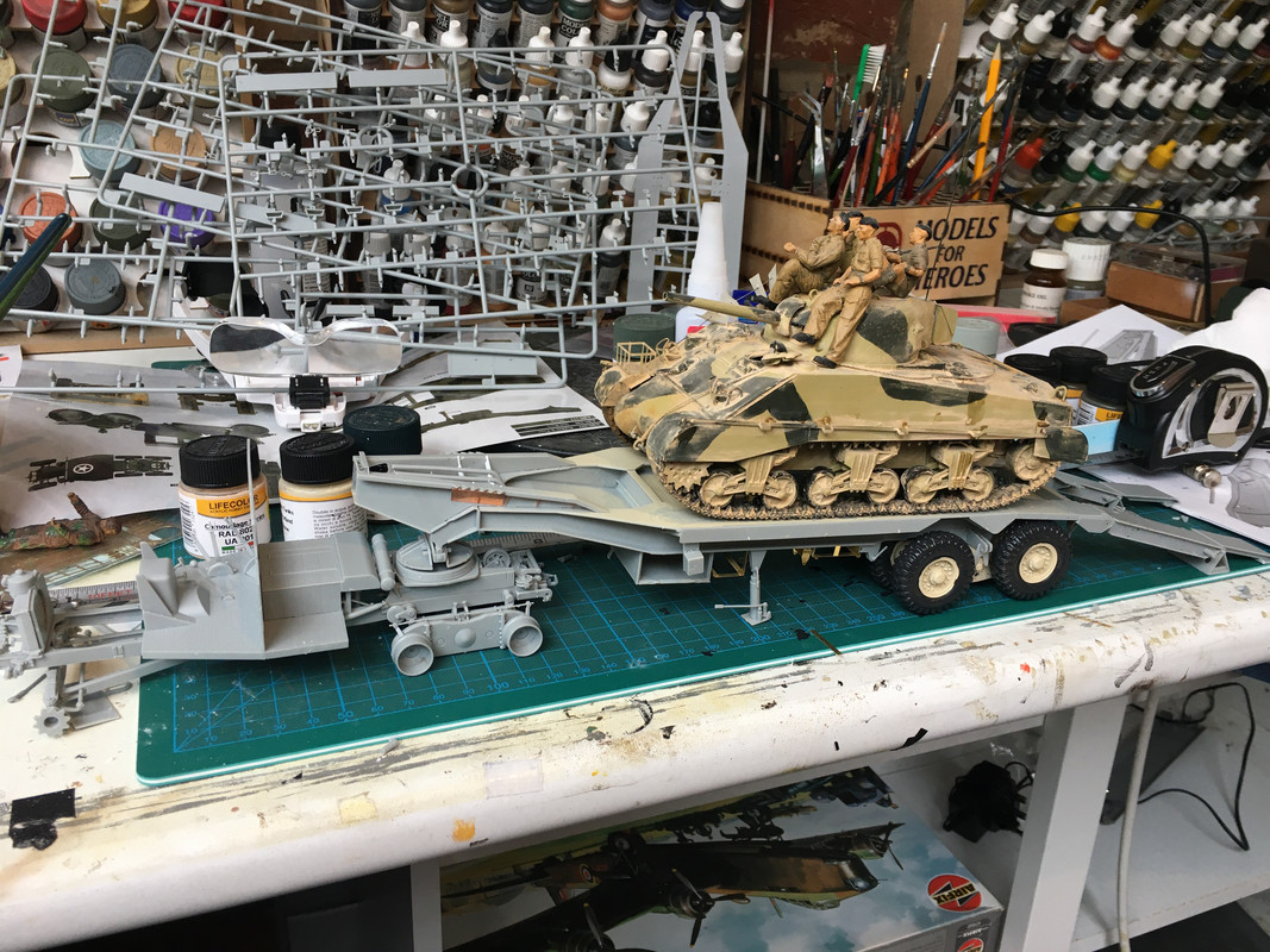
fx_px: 1064
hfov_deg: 61.7
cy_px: 476
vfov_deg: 48.2
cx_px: 635
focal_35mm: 29
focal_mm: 4.15
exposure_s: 1/33
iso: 25
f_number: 2.2
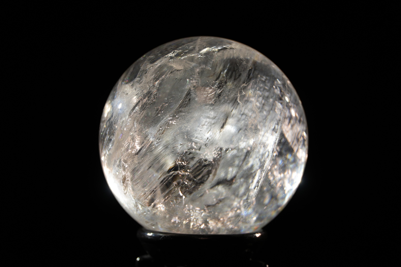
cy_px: 134
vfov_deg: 12.8
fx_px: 1185
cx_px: 200
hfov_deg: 19.2
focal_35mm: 106
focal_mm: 71
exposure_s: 1/250
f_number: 4
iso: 160
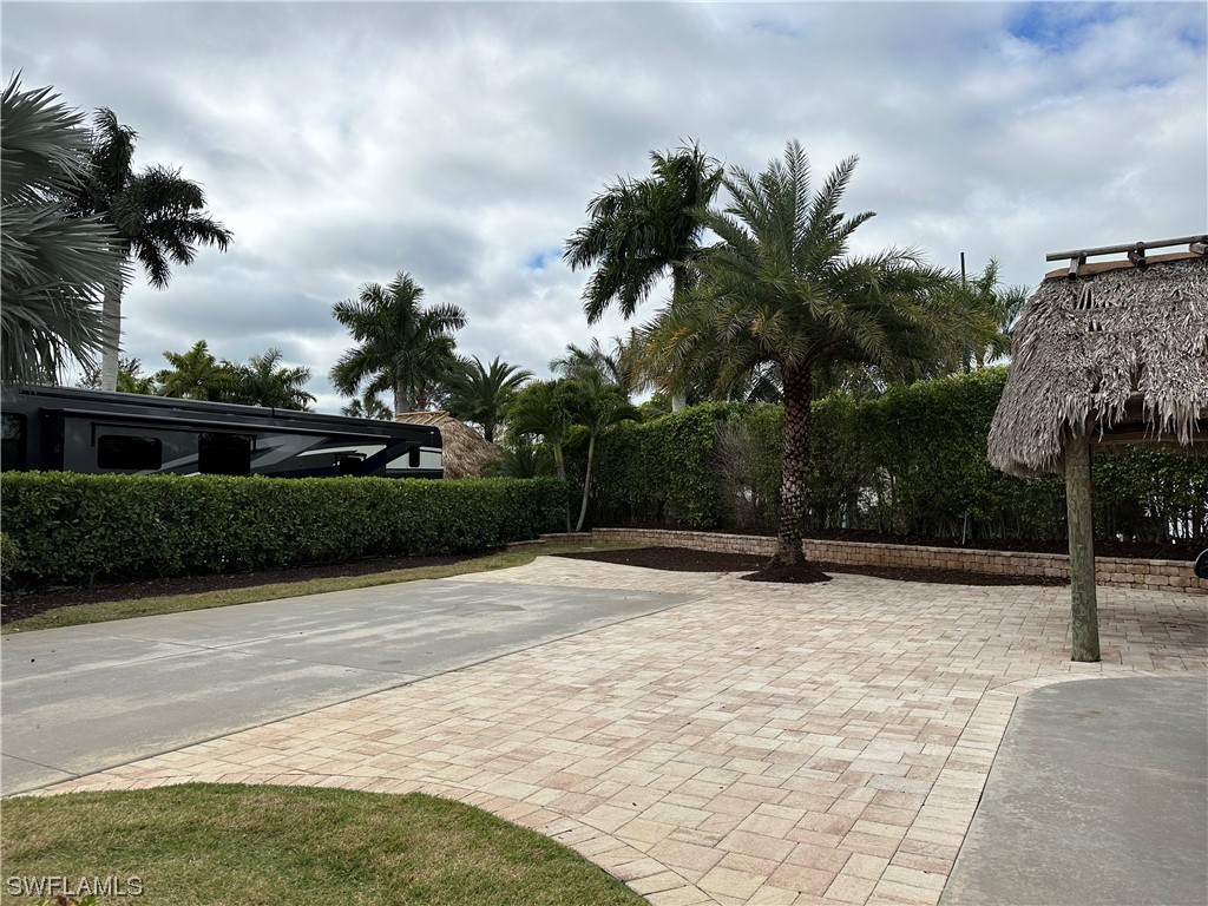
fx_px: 838
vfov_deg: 56.8
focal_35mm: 24
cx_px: 604
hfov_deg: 71.6
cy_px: 453
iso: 80
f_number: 1.78
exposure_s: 1/7042
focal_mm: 6.86
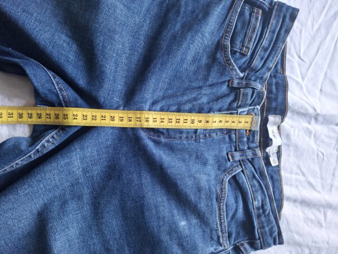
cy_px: 127
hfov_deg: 73.9
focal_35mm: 23
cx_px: 169
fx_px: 225
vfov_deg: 58.9
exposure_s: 1/100
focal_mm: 5.54
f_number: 1.8
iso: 200
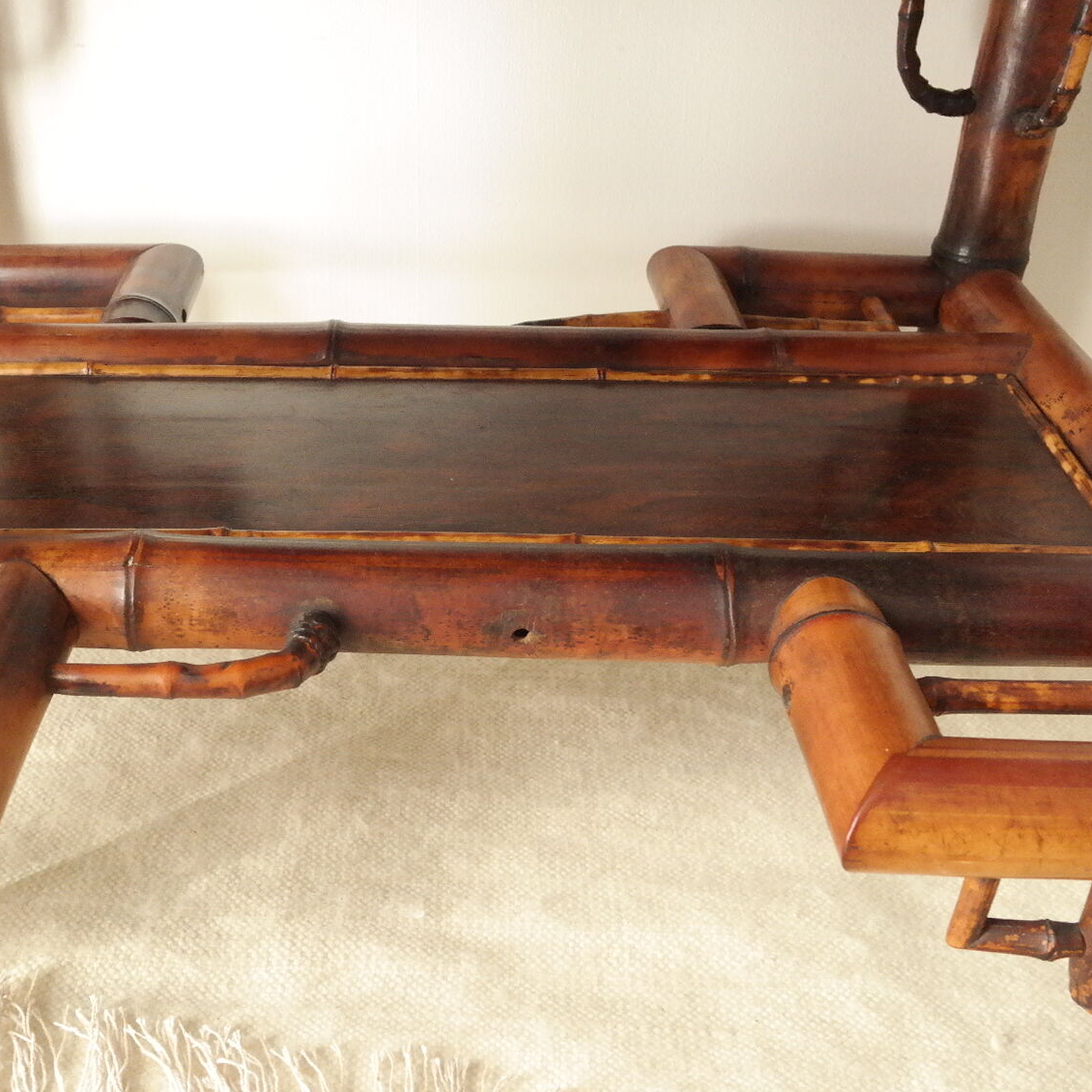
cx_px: 398
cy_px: 540
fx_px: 1392
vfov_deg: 42.8
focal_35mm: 39
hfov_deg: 42.5
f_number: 5.6
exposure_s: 1/50
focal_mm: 20
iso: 3200
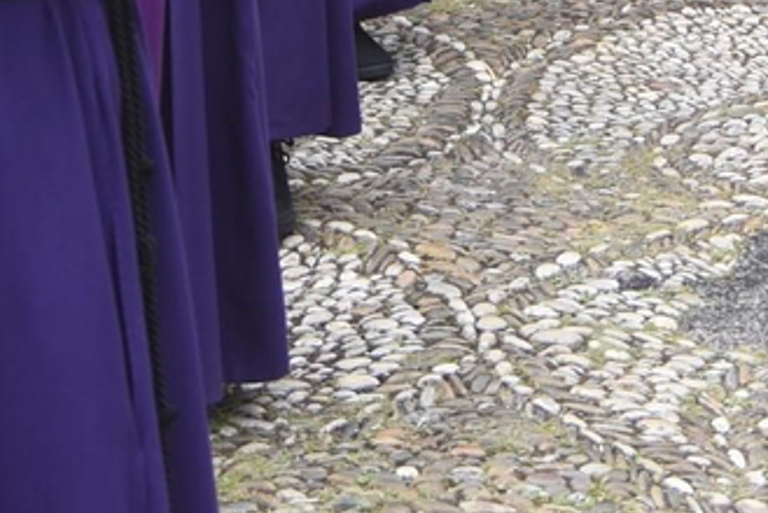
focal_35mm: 141
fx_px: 3011
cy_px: -560
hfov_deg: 14.5
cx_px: 579
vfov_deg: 9.1
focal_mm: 29
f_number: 5.6
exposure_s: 1/400
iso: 320
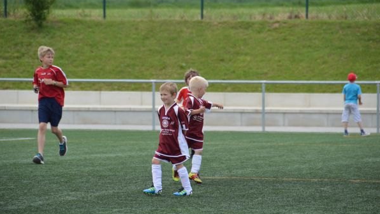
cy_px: 110
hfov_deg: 6.8
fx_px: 3183
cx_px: 190
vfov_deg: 3.8
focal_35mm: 316
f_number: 5.6
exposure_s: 1/1000
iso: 400
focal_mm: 200
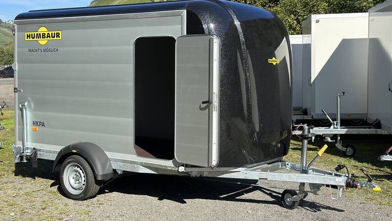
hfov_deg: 39.2
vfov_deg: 22.6
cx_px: 194
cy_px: 102
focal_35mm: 53
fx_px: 551
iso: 100
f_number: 1.78
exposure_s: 1/3367
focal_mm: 6.86
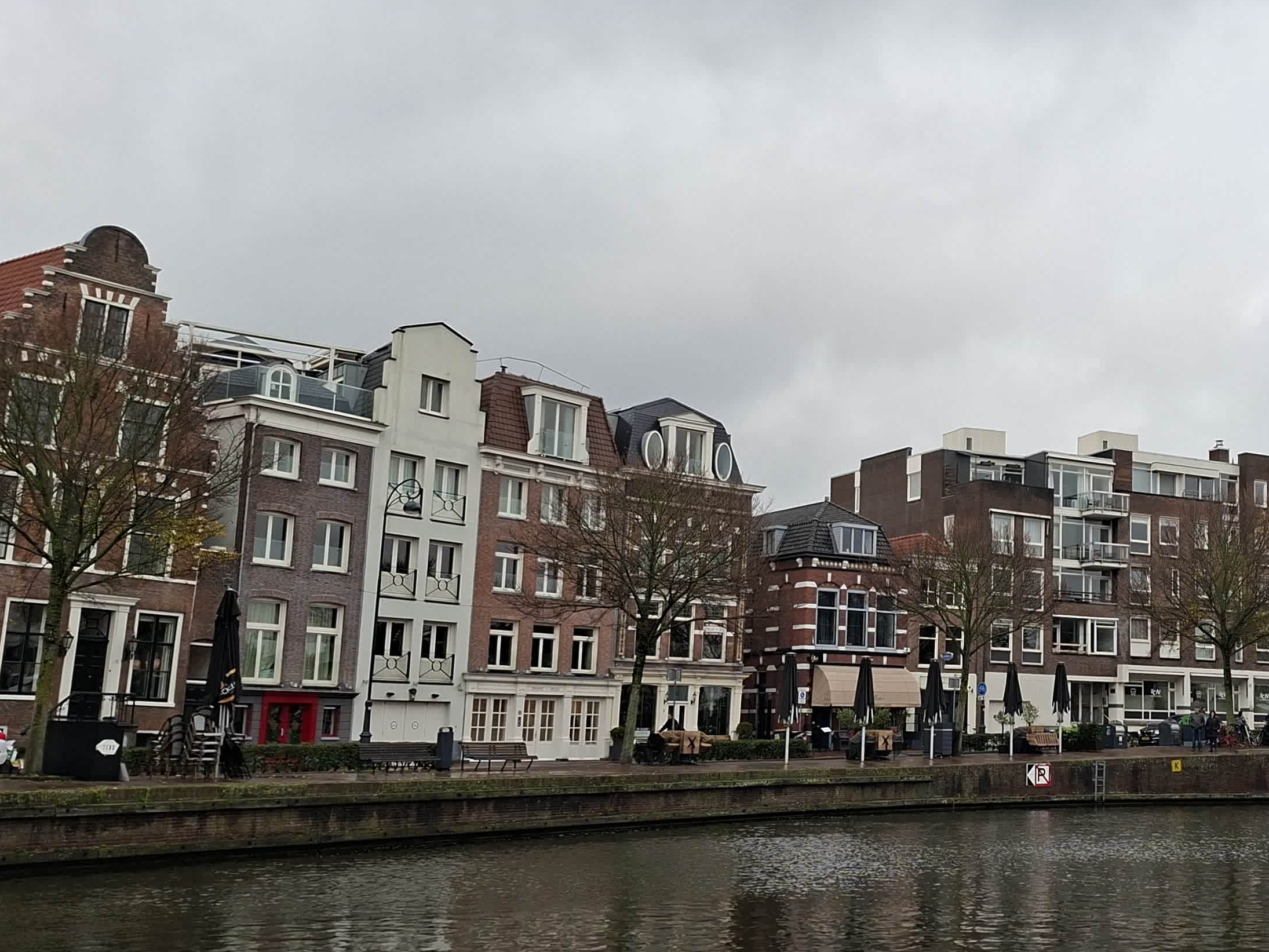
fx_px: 1540
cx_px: 1017
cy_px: 495
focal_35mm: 42
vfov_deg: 34.4
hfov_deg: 42.7
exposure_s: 1/291
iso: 50
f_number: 1.8
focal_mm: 5.5
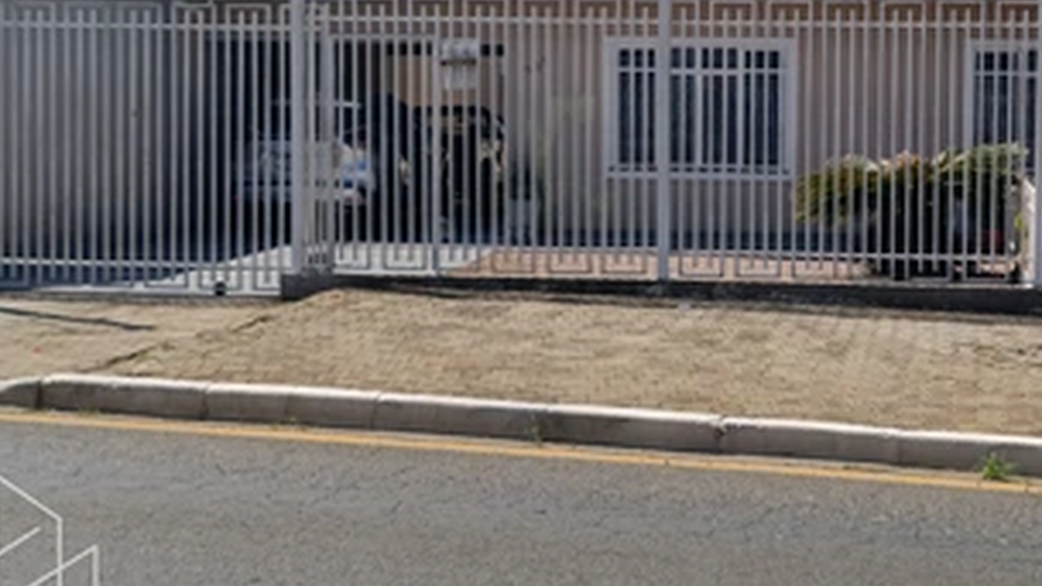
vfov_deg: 17.9
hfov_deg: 31.0
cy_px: 188
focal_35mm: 67
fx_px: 1851
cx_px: 754
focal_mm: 4.94
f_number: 1.5
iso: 59
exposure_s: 1/2469
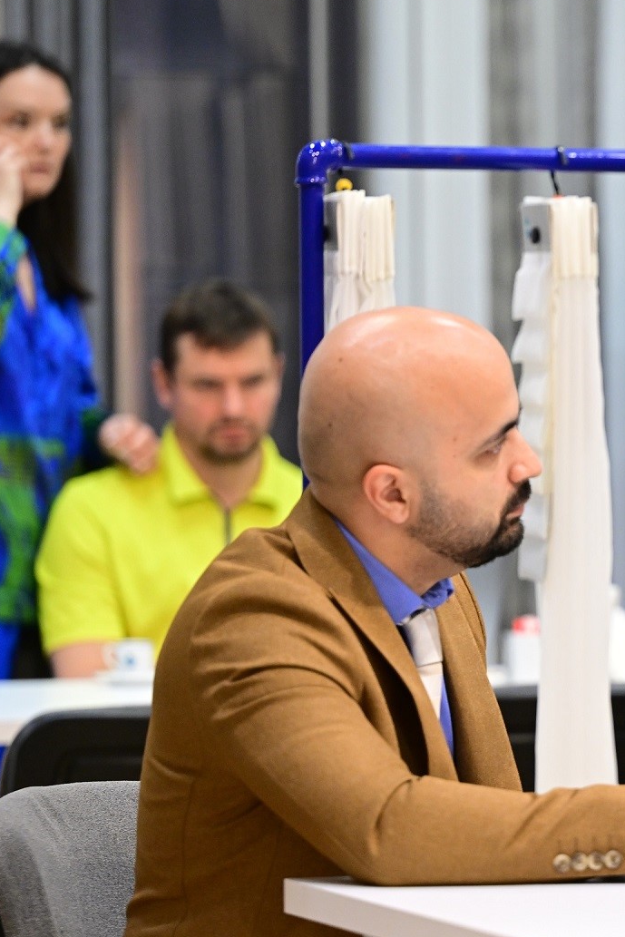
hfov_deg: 5.7
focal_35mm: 242
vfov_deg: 8.5
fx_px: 6299
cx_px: 728
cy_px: 547
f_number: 2.8
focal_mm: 125
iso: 2000
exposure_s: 1/400
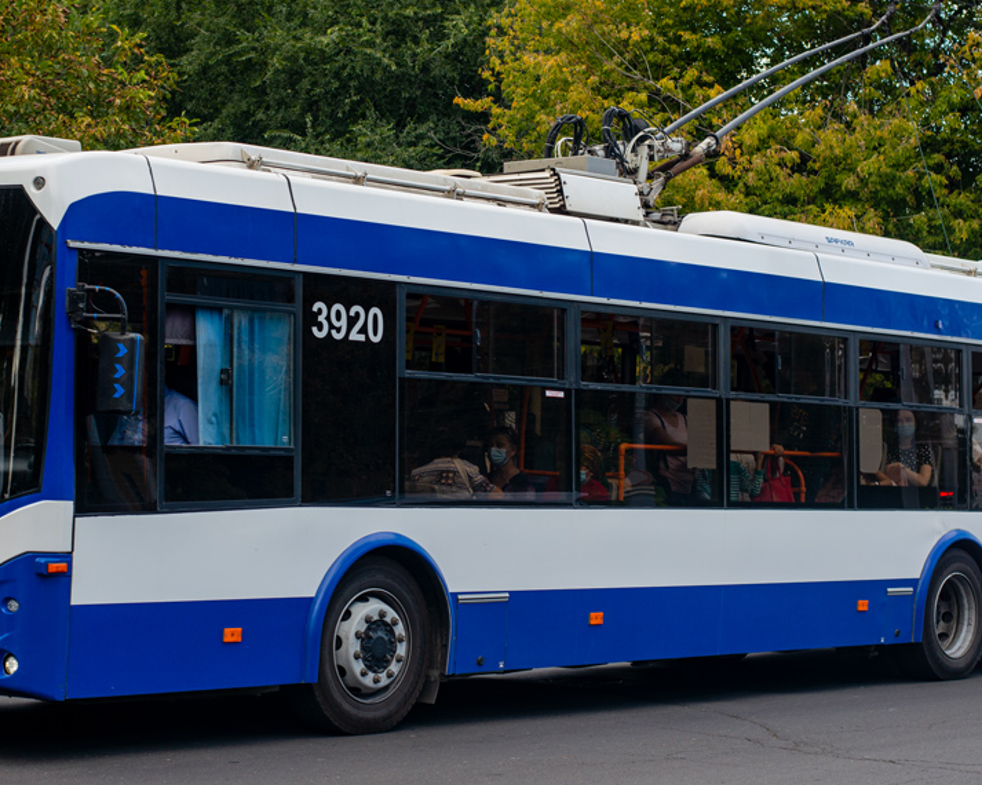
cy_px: 350
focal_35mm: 79
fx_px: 2295
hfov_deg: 24.1
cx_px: 369
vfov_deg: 19.4
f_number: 4.5
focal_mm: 50
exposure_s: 1/640
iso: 200
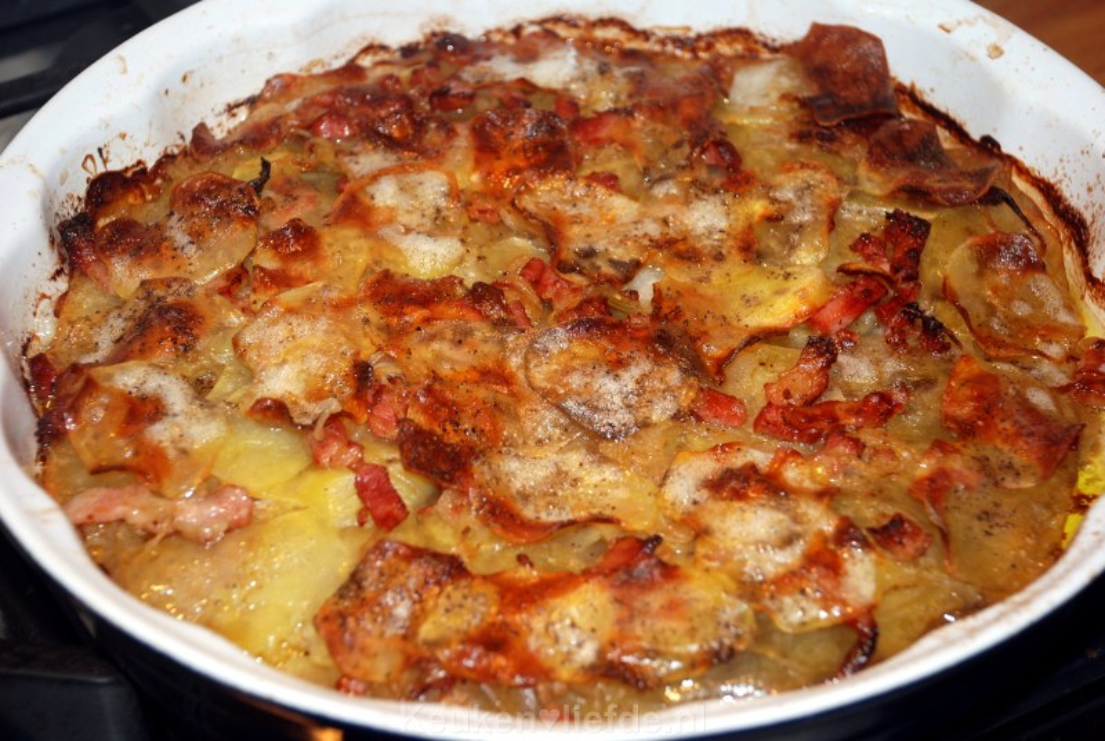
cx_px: 552
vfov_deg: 14.8
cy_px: 370
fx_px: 2859
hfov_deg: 21.9
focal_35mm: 93
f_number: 5.3
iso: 200
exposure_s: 1/60
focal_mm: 62
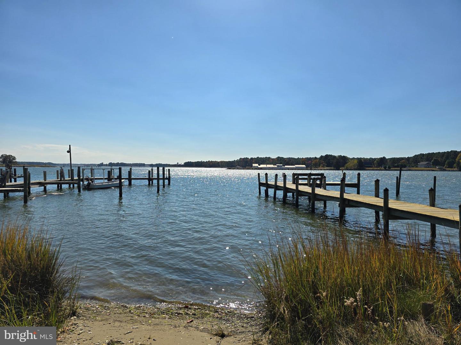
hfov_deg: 73.9
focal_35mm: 23
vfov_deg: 58.9
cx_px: 230
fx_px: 306
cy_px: 172
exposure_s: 1/1704
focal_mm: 6.3
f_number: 1.7
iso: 12
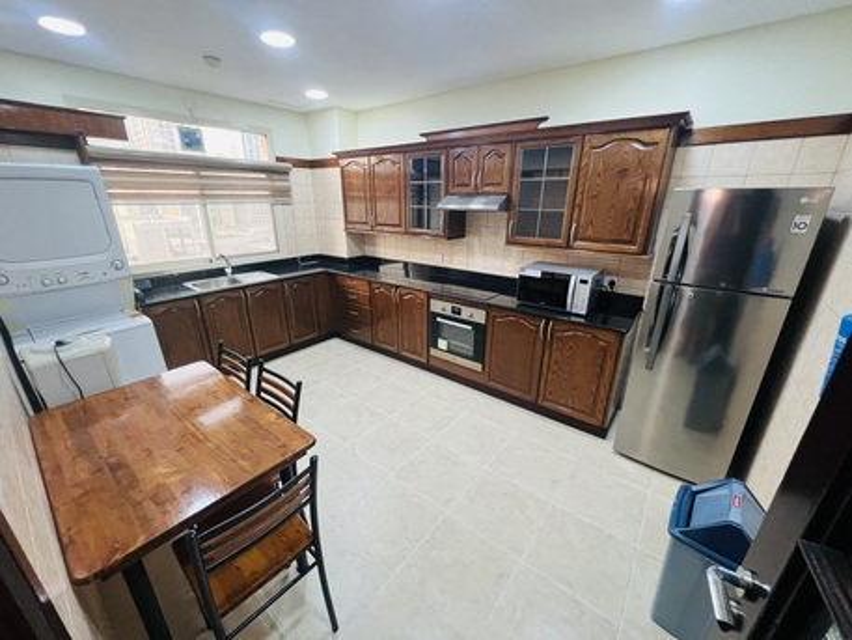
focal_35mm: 13
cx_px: 426
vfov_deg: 89.9
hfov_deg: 106.2
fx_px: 320
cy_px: 320
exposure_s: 1/50
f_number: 1.8
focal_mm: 1.57
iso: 250
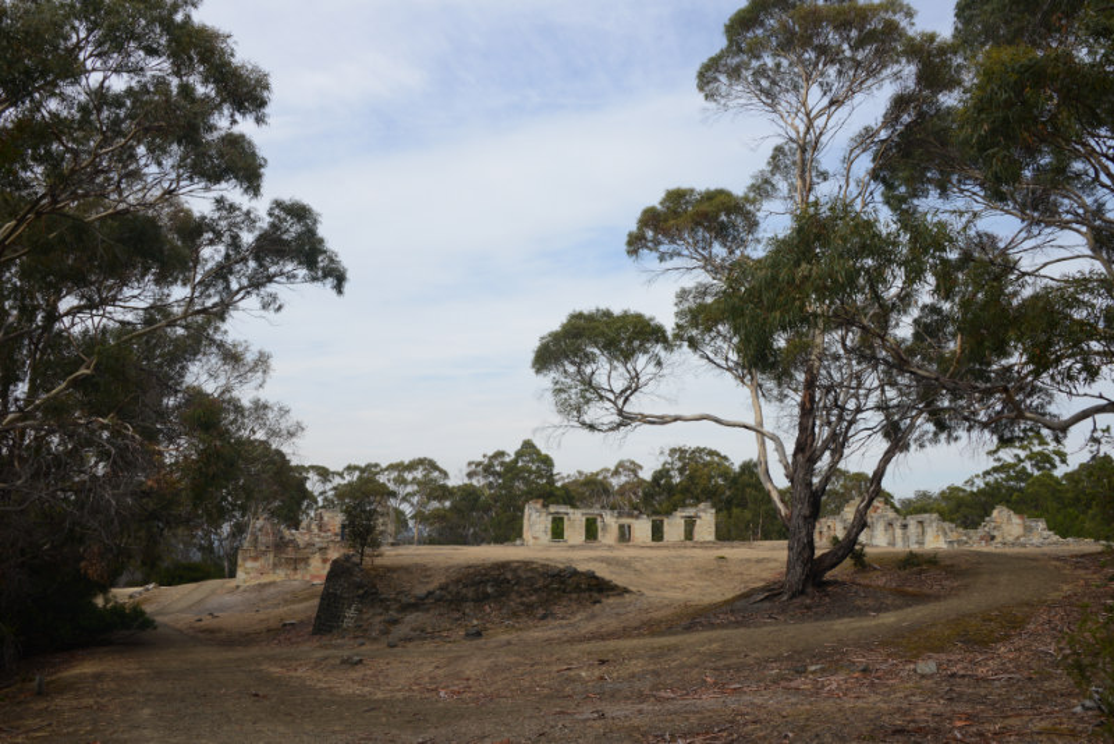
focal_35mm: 32
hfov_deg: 58.7
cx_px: 557
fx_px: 991
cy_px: 372
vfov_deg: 41.1
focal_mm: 32
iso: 200
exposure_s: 1/200
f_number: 13
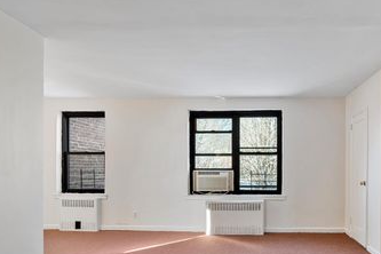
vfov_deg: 52.2
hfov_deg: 71.6
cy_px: 168
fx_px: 254
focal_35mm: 24
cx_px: 254
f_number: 7.1
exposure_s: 1/5
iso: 400
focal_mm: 16
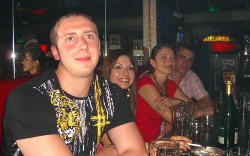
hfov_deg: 48.2
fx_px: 279
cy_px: 78
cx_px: 124
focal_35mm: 41
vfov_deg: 31.2
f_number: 2.8
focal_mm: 7.9
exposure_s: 1/60
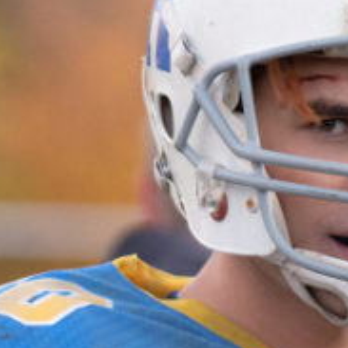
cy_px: 352
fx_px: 9782
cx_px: 245
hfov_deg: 2.0
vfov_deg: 2.0
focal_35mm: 860
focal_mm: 173
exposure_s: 1/500
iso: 800
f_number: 4
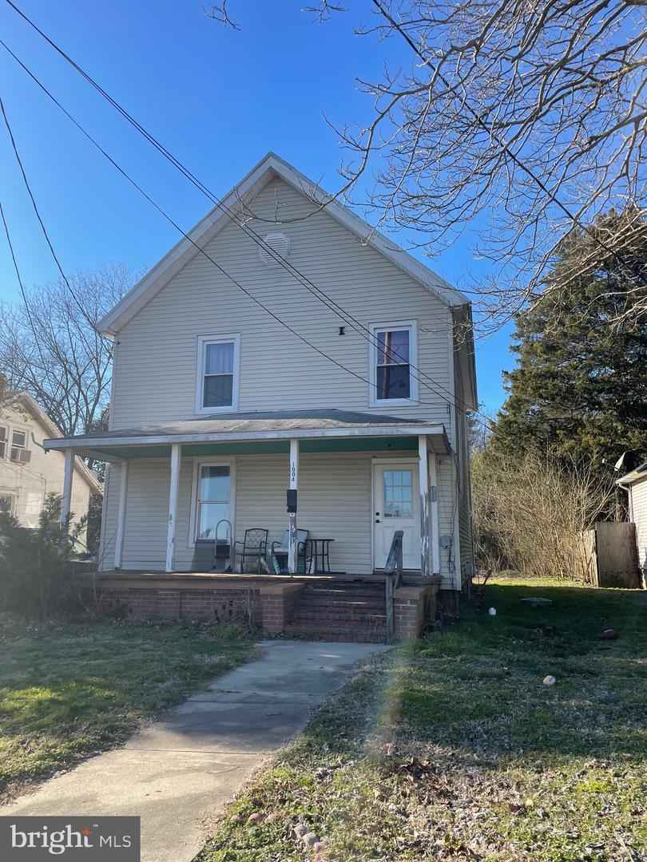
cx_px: 324
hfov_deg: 53.1
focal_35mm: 26
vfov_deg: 67.3
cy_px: 431
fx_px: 648
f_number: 1.6
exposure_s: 1/1531
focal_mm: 4.2
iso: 32
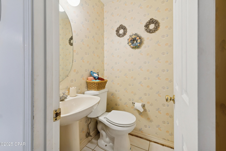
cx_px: 113
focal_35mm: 15
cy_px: 76
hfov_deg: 100.4
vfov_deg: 77.3
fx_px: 94
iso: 100
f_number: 8
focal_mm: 10
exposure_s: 1/8
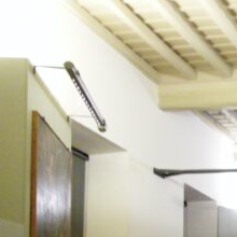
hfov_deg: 14.7
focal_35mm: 114
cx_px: 295
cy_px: 295
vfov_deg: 14.7
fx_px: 883
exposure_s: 1/8
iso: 721
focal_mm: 7.9
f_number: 2.8
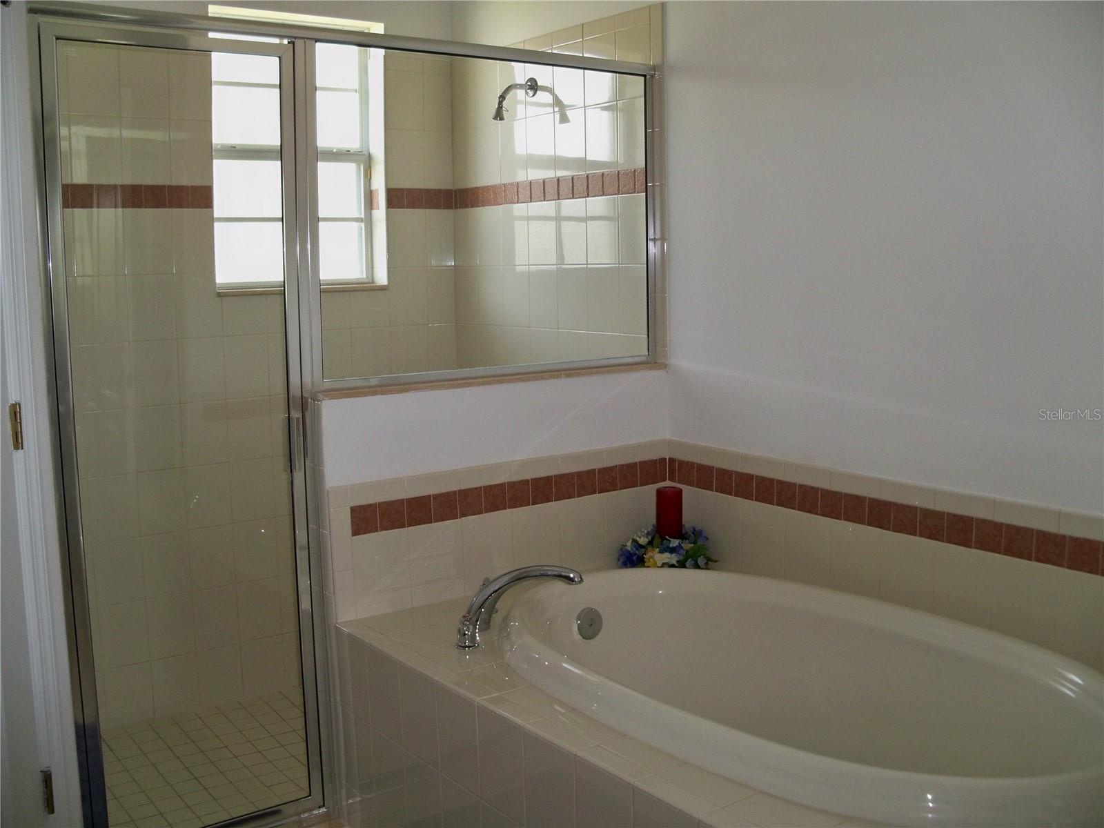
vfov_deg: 40.7
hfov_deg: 52.6
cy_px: 414
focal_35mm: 35
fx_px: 1116
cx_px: 552
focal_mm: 6.2
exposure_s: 1/30
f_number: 3.5
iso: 200
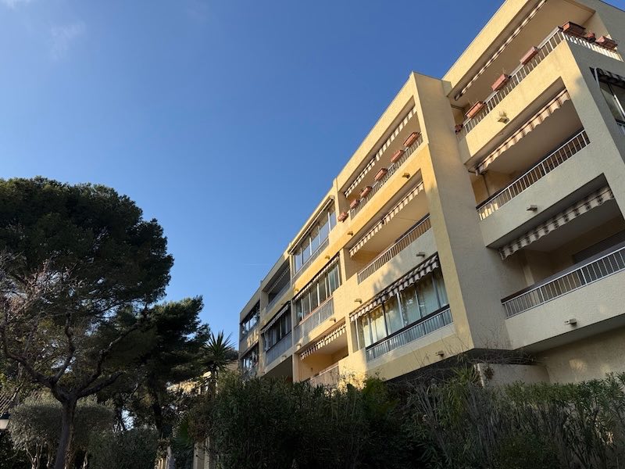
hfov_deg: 71.6
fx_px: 433
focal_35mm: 24
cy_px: 234
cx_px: 312
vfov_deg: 56.8
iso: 80
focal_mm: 6.76
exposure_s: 1/3145
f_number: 1.78
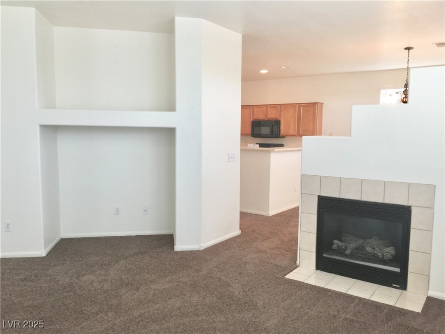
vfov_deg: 48.2
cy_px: 167
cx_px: 222
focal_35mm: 29
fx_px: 373
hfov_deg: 61.7
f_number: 2.2
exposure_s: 1/40
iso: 32
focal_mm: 4.15
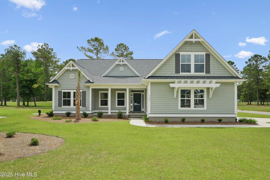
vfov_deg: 55.1
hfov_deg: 76.1
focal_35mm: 23
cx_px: 138
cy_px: 89
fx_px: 172
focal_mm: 22
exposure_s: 1/160
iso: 100
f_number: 9
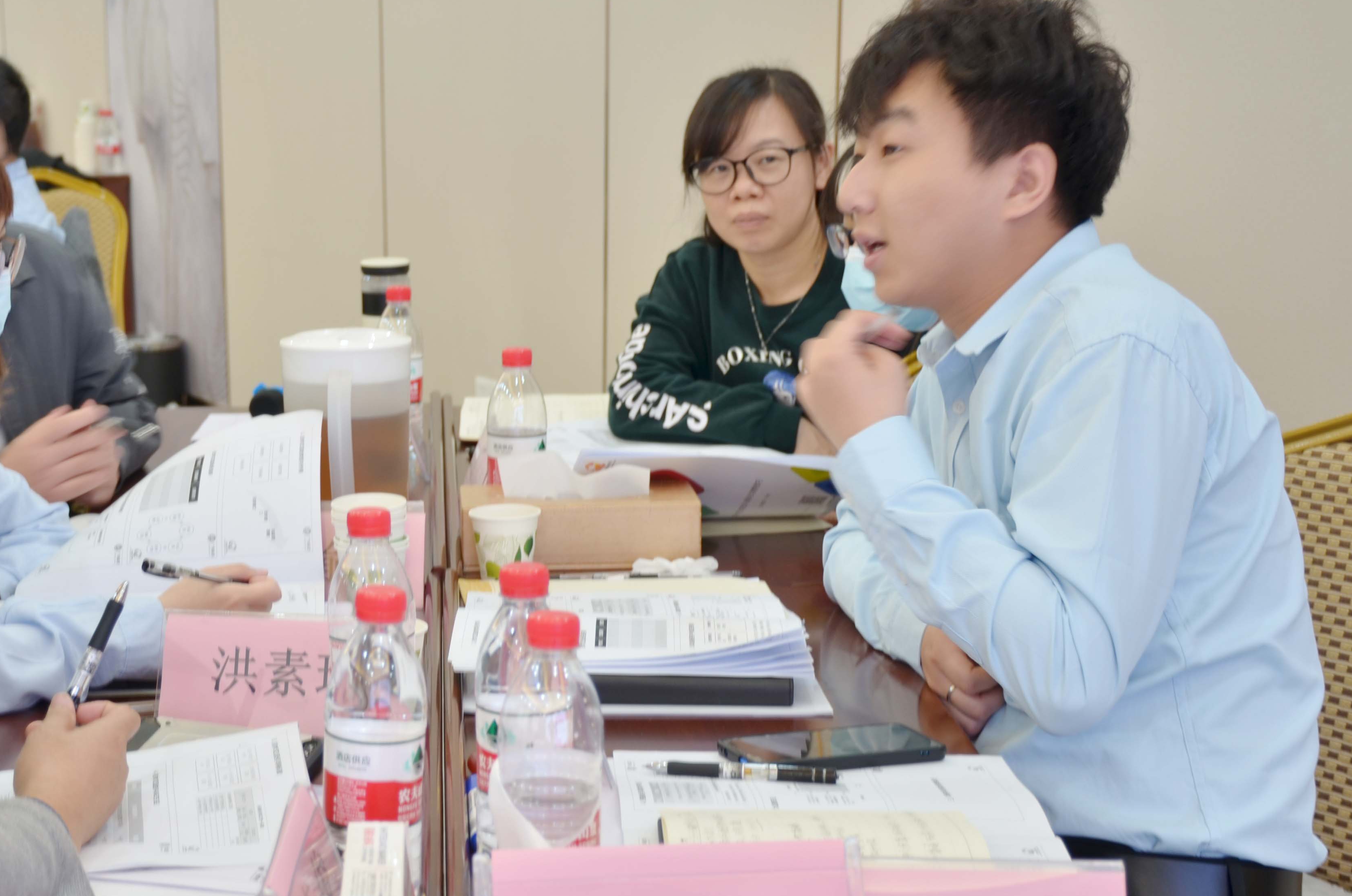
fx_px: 2661
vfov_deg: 19.1
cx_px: 388
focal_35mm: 71
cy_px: 547
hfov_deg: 28.2
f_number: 4
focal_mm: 32
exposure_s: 1/13
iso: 100
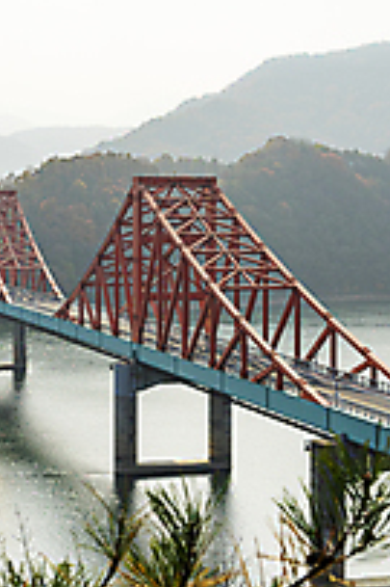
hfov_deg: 17.1
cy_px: 214
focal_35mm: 79
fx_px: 1286
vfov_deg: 25.6
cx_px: 71
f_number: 8
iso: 200
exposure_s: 1/1000
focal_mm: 40
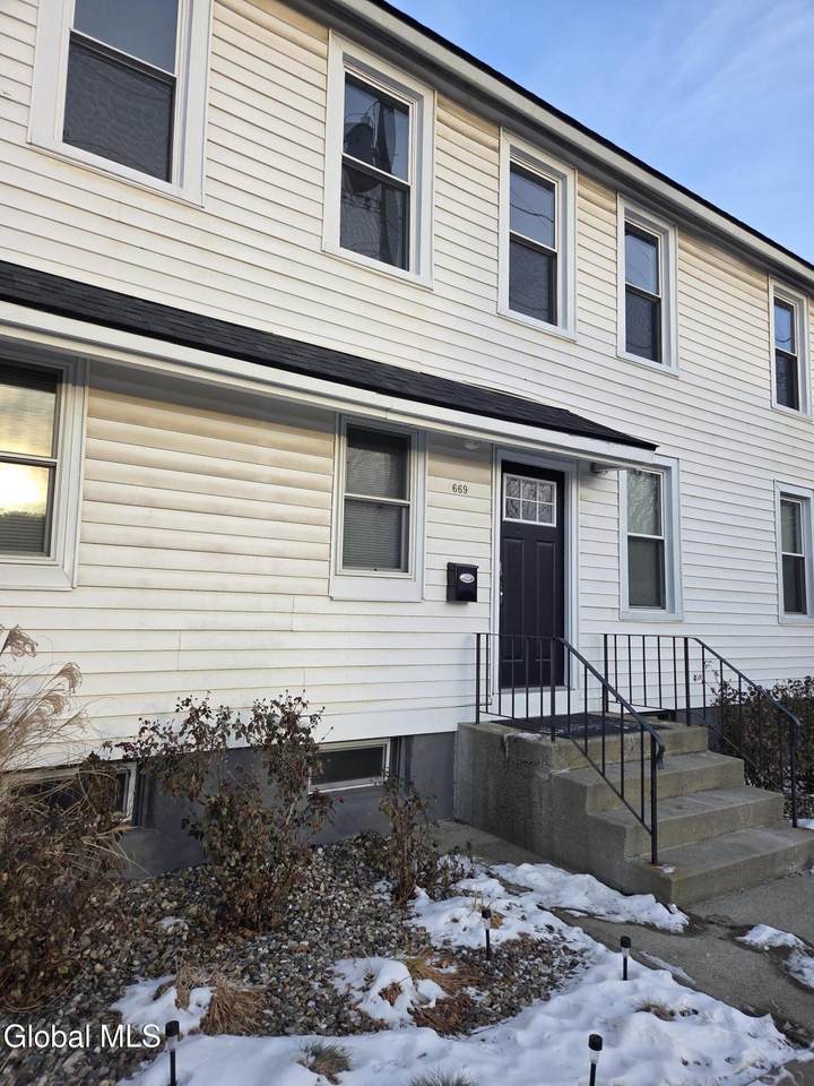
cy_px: 543
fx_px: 721
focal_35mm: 23
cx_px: 407
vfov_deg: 73.9
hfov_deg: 58.9
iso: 80
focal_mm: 5.4
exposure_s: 1/724
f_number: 1.8
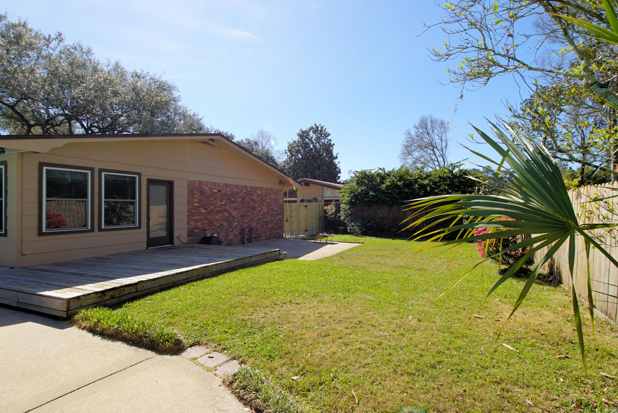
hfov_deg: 90.0
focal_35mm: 18
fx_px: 309
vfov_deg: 67.4
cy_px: 206
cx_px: 309
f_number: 9
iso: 100
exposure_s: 1/125
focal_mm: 12
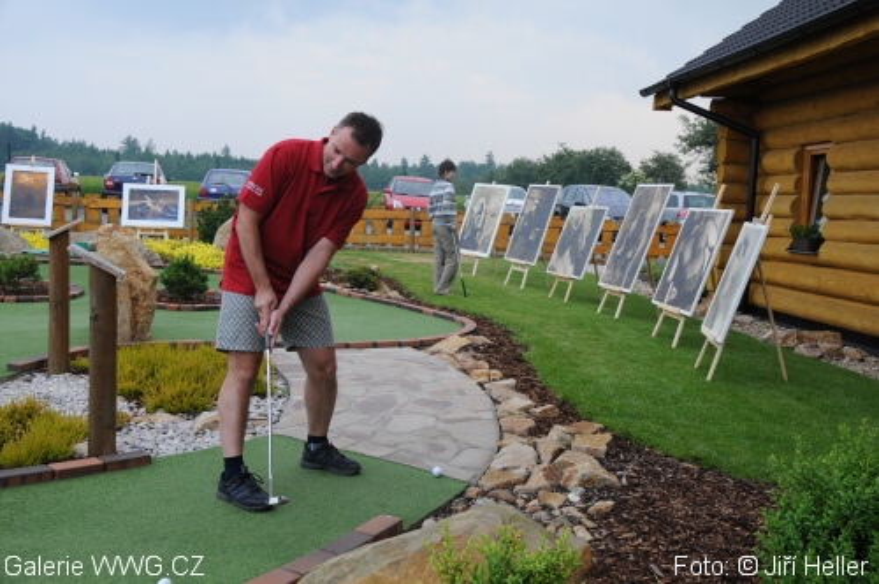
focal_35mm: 39
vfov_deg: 34.1
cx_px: 440
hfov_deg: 49.6
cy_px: 292
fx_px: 951
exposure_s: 1/320
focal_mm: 26
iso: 500
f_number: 8
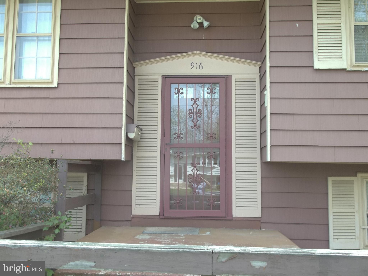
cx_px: 184
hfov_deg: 55.4
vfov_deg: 42.9
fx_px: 351
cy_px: 138
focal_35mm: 33
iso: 80
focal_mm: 5.9
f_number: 3.3
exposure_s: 1/100
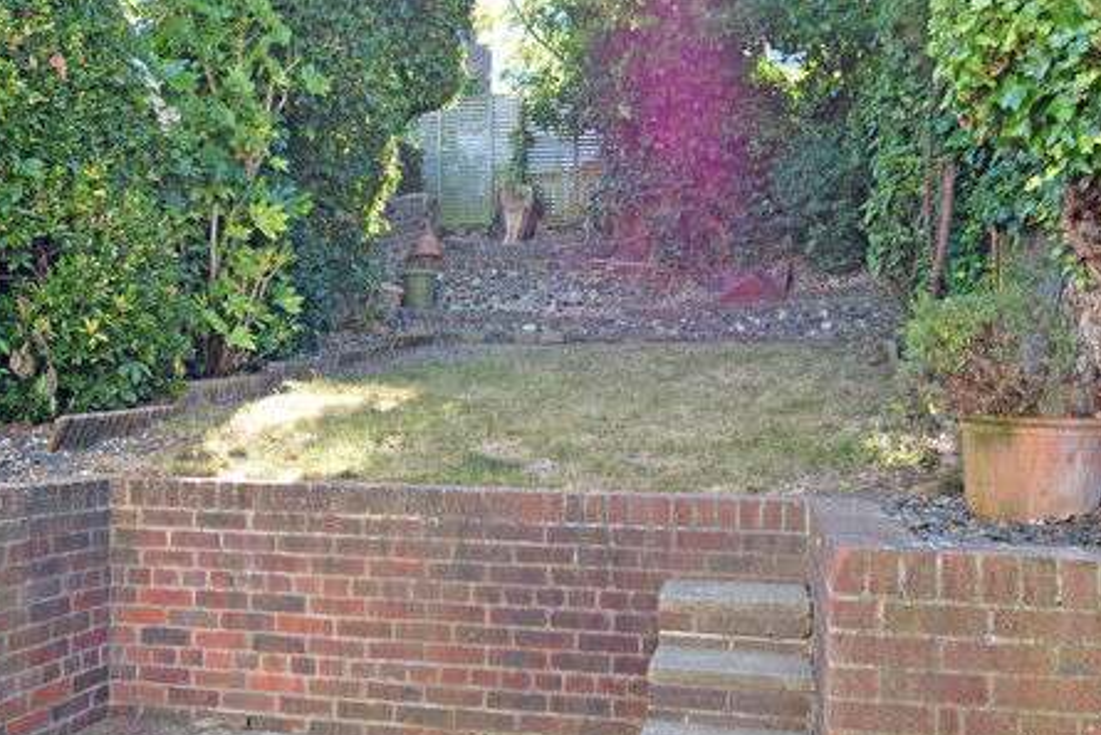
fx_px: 1010
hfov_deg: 57.2
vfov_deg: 39.8
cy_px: 437
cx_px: 517
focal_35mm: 33
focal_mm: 14
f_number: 9
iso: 640
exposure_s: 1/100
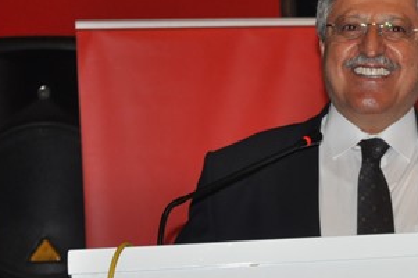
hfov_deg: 9.6
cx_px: 411
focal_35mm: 214
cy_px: 136
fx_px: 2482
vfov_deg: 6.4
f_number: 5.3
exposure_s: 1/60
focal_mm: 66
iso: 1250
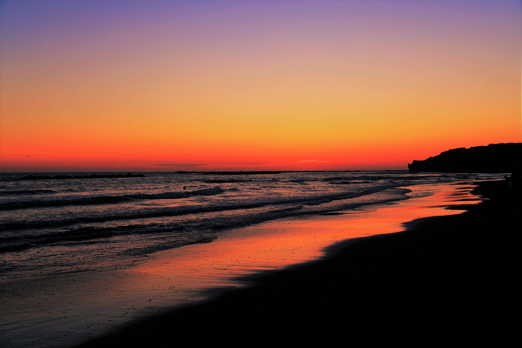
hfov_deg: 50.7
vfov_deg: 35.1
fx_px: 551
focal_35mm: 38
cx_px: 261
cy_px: 174
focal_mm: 38
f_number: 5.6
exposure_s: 1/125
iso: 100
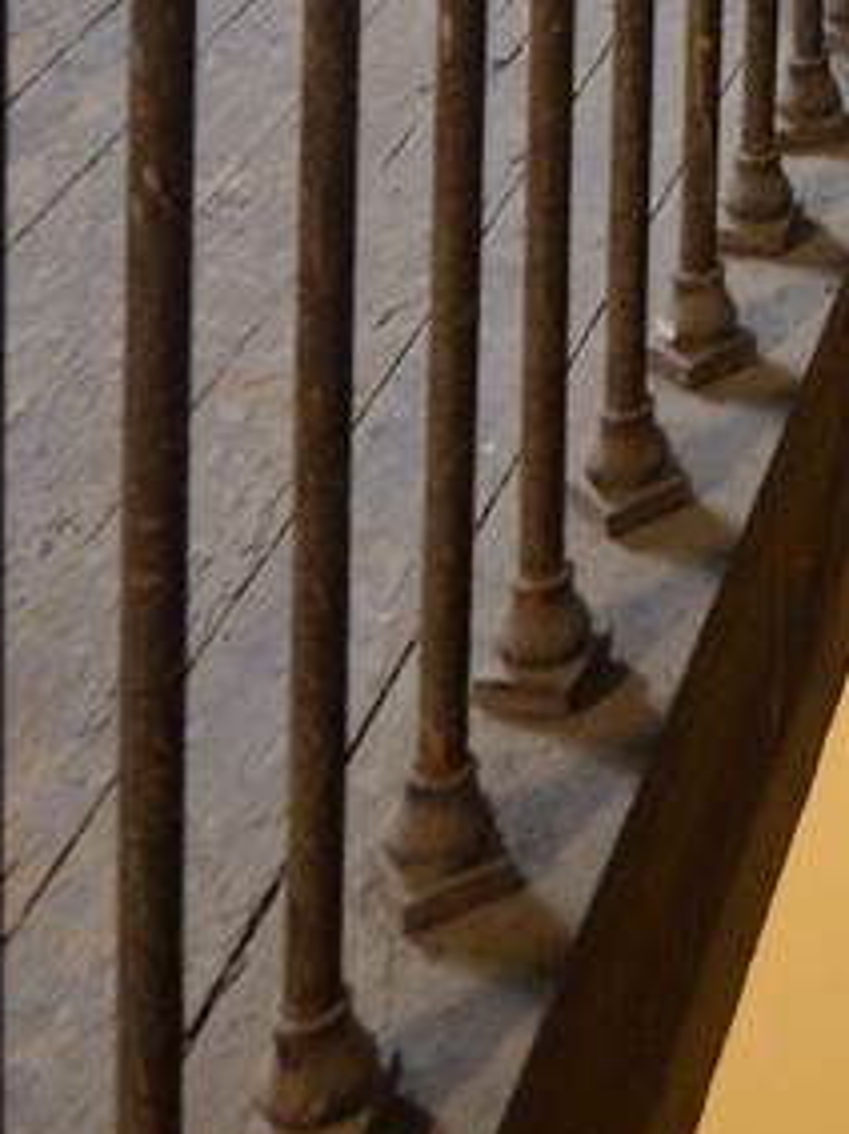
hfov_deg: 16.1
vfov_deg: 19.2
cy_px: -930
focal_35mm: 76
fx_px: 2487
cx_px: 1578
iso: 1600
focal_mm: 14
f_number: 6.3
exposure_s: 1/3.33
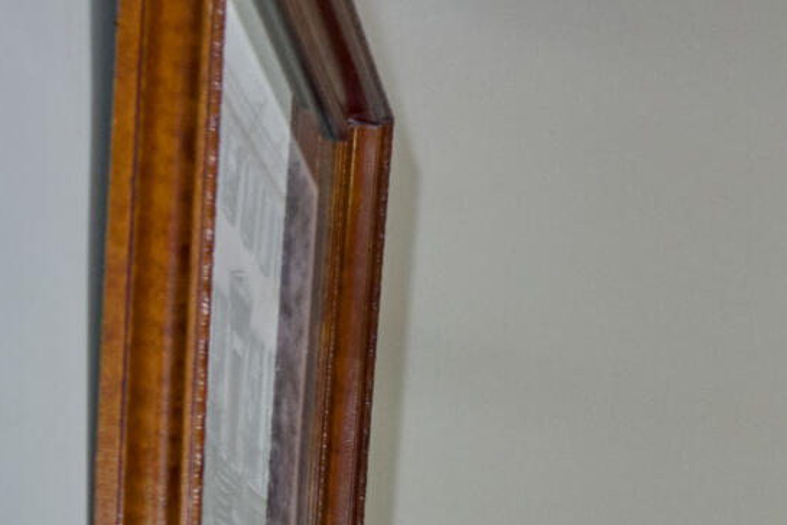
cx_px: 2139
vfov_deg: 15.2
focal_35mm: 80
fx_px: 1744
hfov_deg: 13.0
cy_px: 888
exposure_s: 1/5
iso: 800
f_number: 8
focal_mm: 14.5
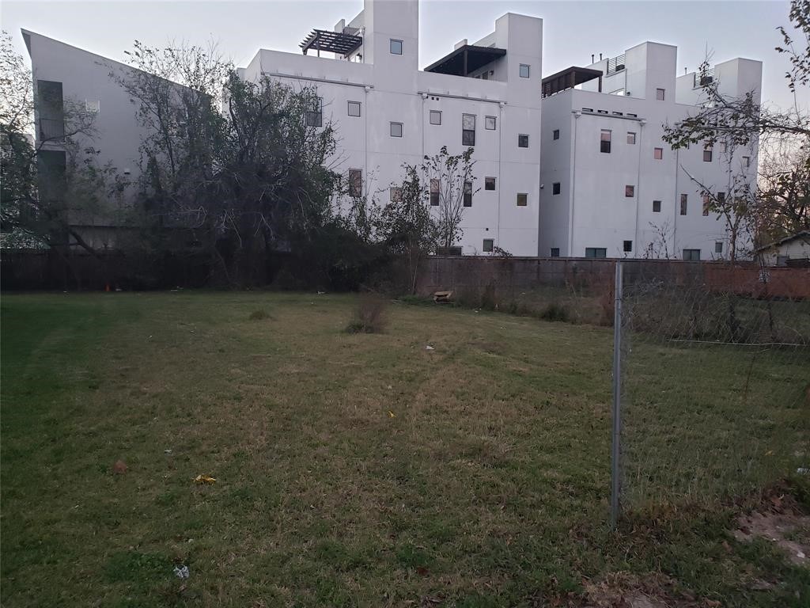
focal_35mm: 26
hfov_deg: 67.3
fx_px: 608
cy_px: 304
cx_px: 405
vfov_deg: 53.1
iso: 200
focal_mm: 4.3
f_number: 2.4
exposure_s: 1/50
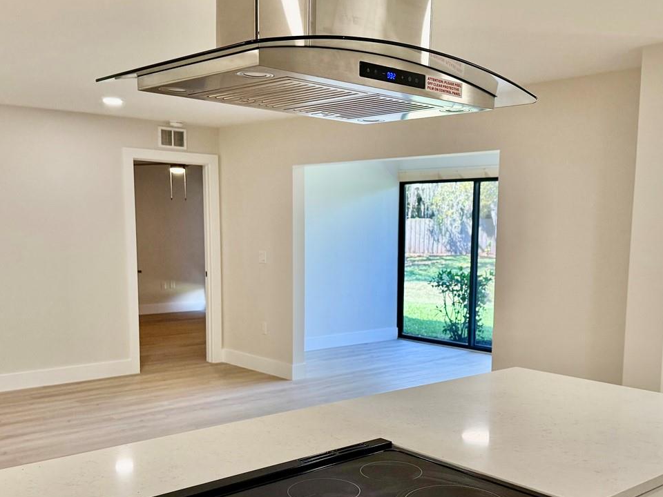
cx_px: 364
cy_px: 324
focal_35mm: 40
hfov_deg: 46.7
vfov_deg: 35.7
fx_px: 766
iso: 160
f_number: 1.78
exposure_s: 1/227
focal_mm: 6.76
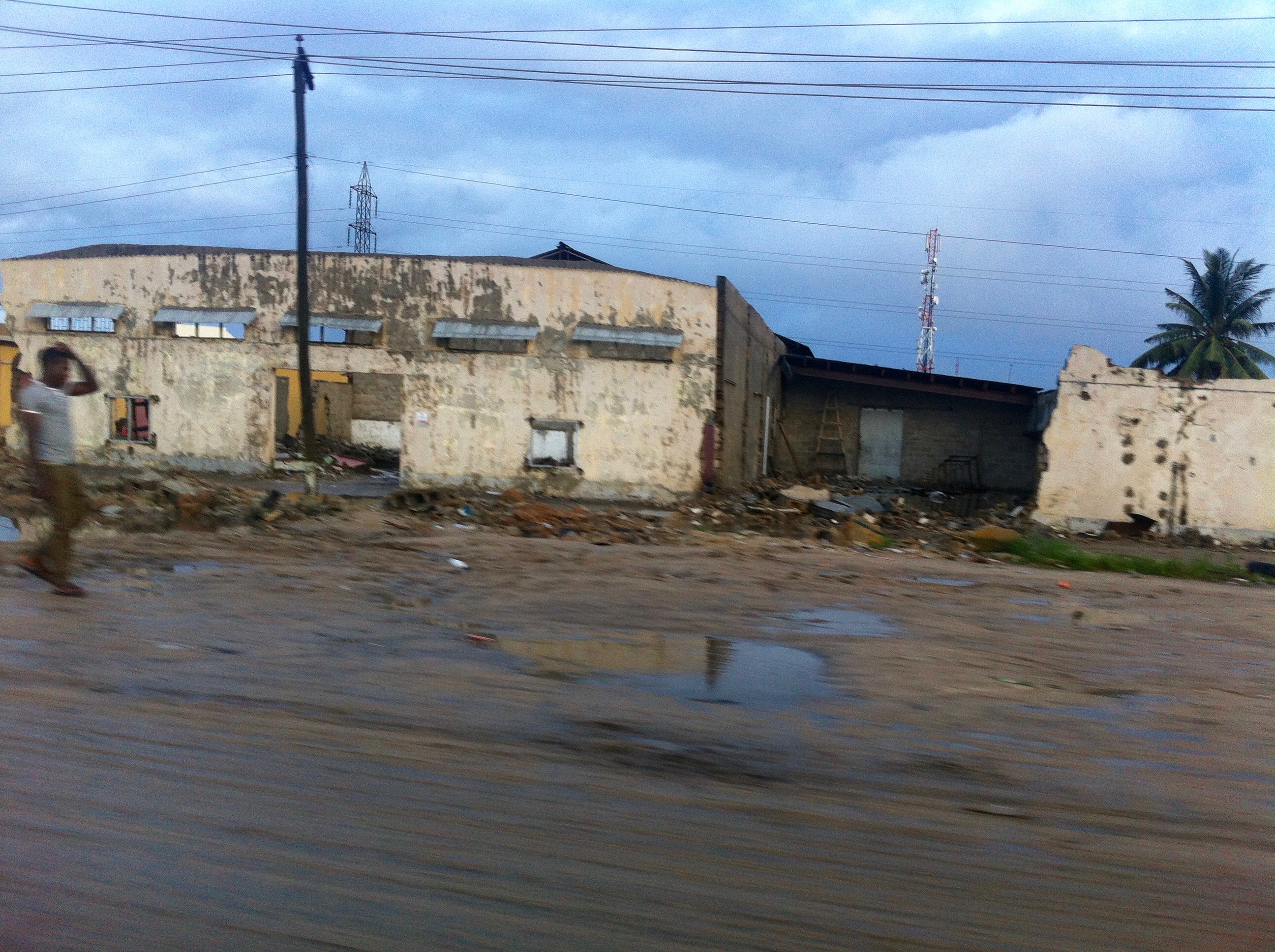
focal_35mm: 35
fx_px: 1287
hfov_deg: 52.7
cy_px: 476
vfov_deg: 40.6
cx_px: 638
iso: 125
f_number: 2.8
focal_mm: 3.85
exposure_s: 1/120
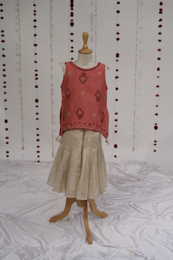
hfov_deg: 27.0
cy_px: 130
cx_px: 86
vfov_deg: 39.6
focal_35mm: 50
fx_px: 360
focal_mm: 50
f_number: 2.8
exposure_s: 1/250
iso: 125
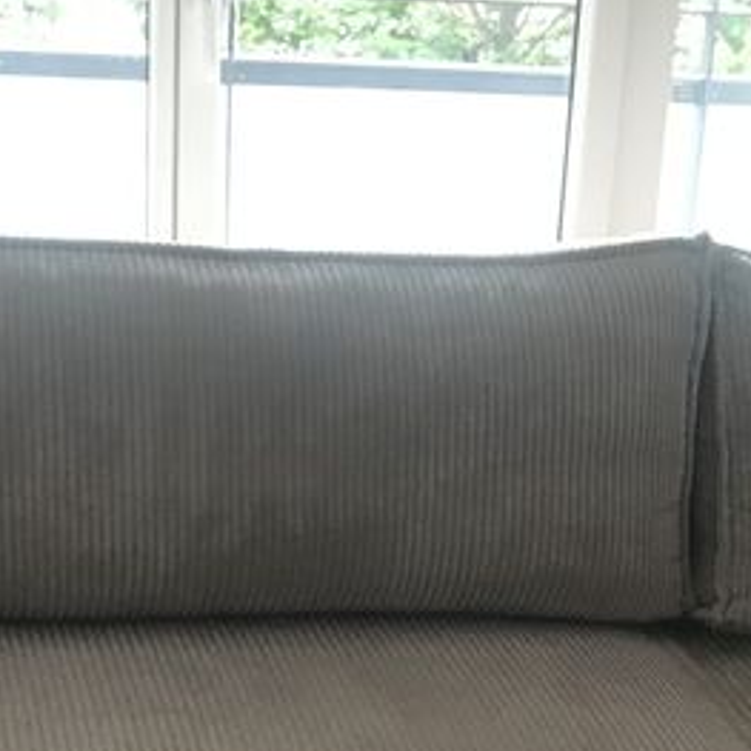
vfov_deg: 17.6
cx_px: 488
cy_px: 905
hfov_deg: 18.4
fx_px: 2307
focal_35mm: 94
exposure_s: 1/17
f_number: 1.8
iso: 40
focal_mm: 3.99
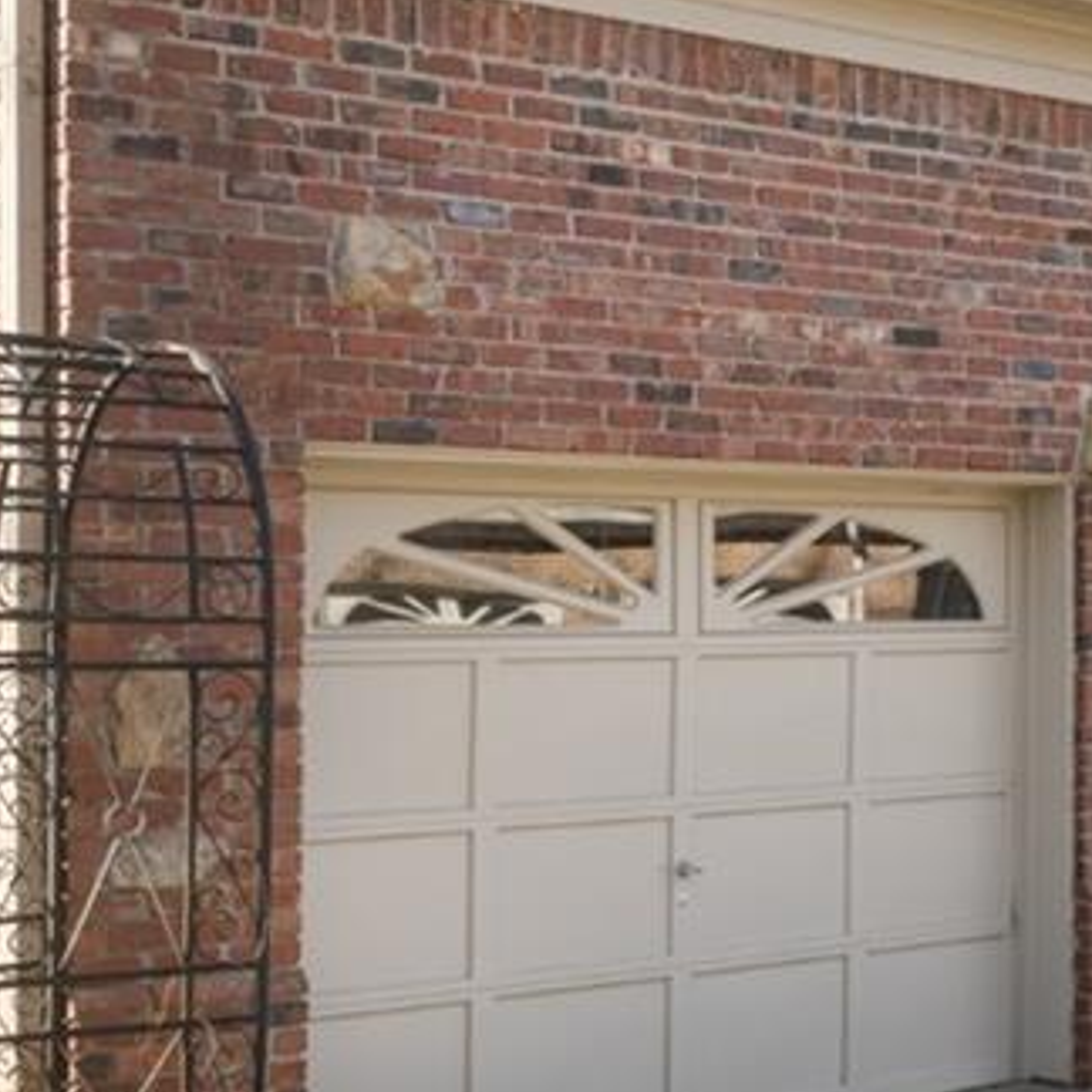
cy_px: 543
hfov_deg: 18.0
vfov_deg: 20.2
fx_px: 3069
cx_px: 1645
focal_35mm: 86
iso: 320
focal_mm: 32
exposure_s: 1/80
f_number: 7.1
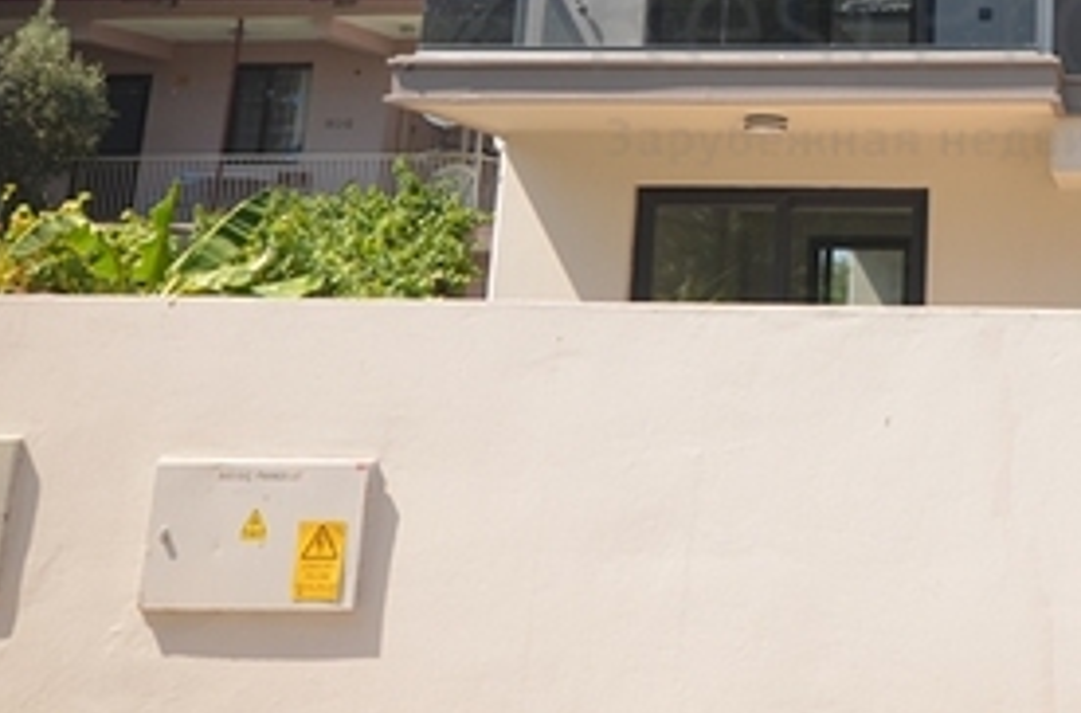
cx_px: 1067
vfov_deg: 24.8
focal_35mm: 51
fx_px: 1536
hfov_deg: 35.3
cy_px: -12
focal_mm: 13
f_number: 7.1
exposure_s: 1/200
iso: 100
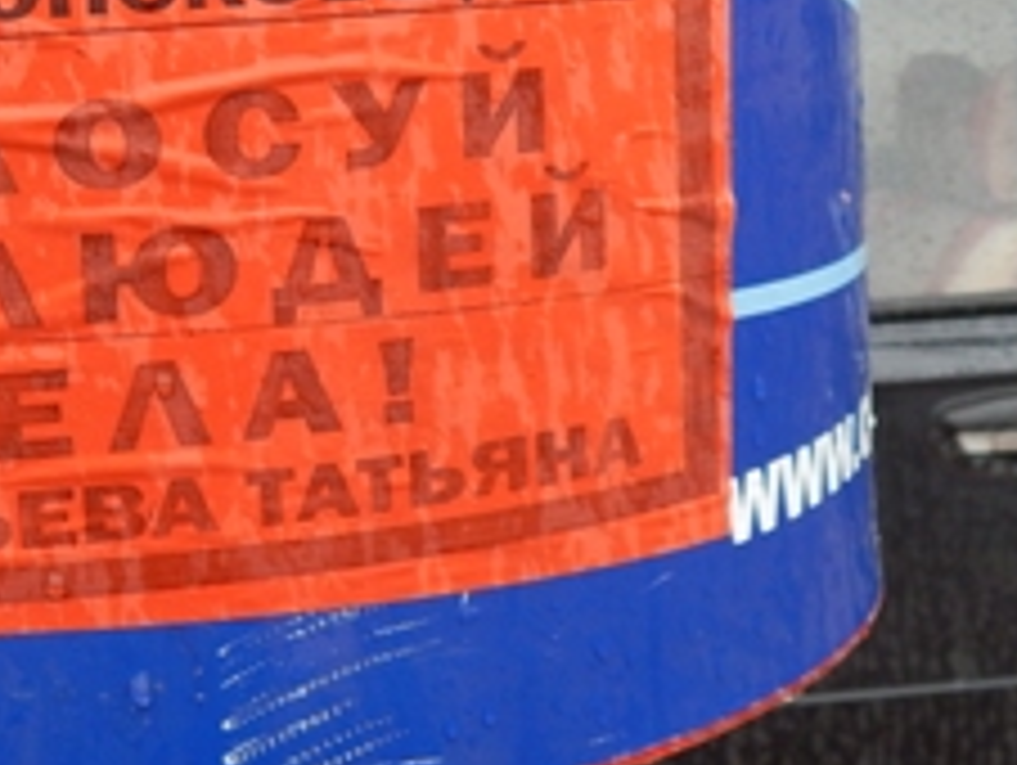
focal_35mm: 65
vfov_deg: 22.4
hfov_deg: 29.3
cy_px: 180
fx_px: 1912
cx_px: 238
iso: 125
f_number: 3
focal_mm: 4
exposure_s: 1/60
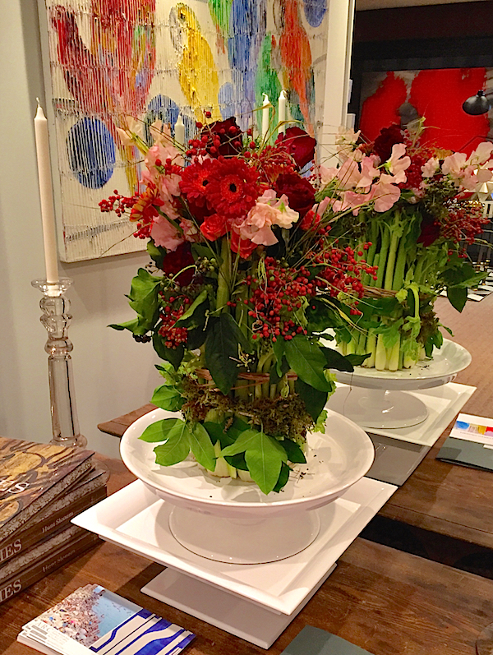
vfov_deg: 61.6
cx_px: 246
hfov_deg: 48.3
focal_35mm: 29
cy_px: 328
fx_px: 549
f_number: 2.2
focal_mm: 4.15
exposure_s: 1/30
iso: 125
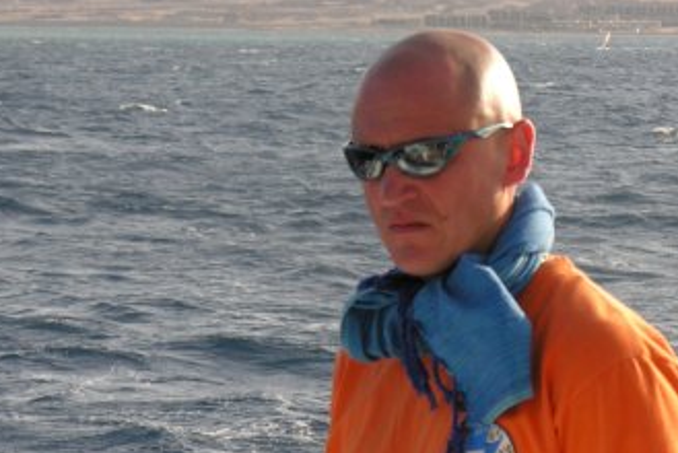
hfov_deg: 7.2
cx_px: 513
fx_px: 5372
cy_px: 490
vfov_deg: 4.8
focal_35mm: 285
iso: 50
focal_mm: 35.9
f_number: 5.4
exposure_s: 1/203
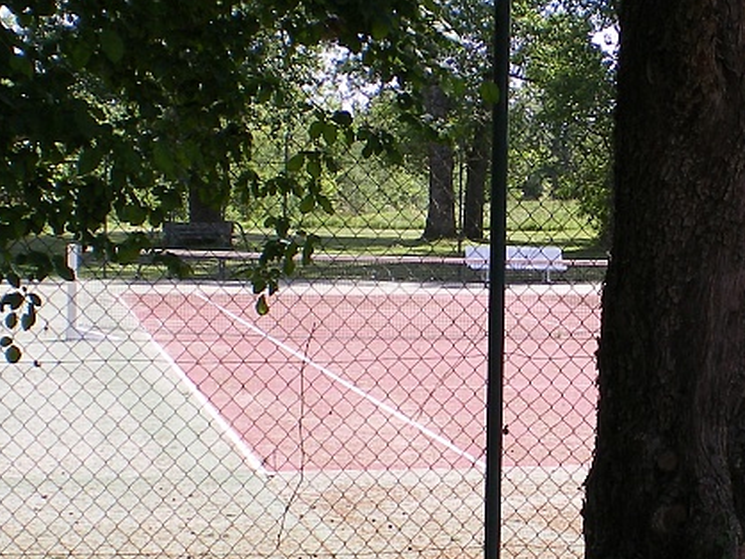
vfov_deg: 15.9
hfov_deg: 20.8
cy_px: 256
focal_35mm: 93
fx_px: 2003
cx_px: 601
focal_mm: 6.3
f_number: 4.6
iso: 64
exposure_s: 1/160
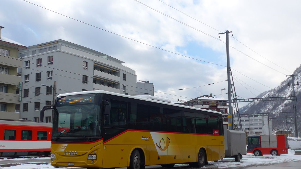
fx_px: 407
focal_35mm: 51
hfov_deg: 40.6
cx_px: 150
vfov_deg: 23.5
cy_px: 84
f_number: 3
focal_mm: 9.5
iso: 80
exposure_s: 1/1600
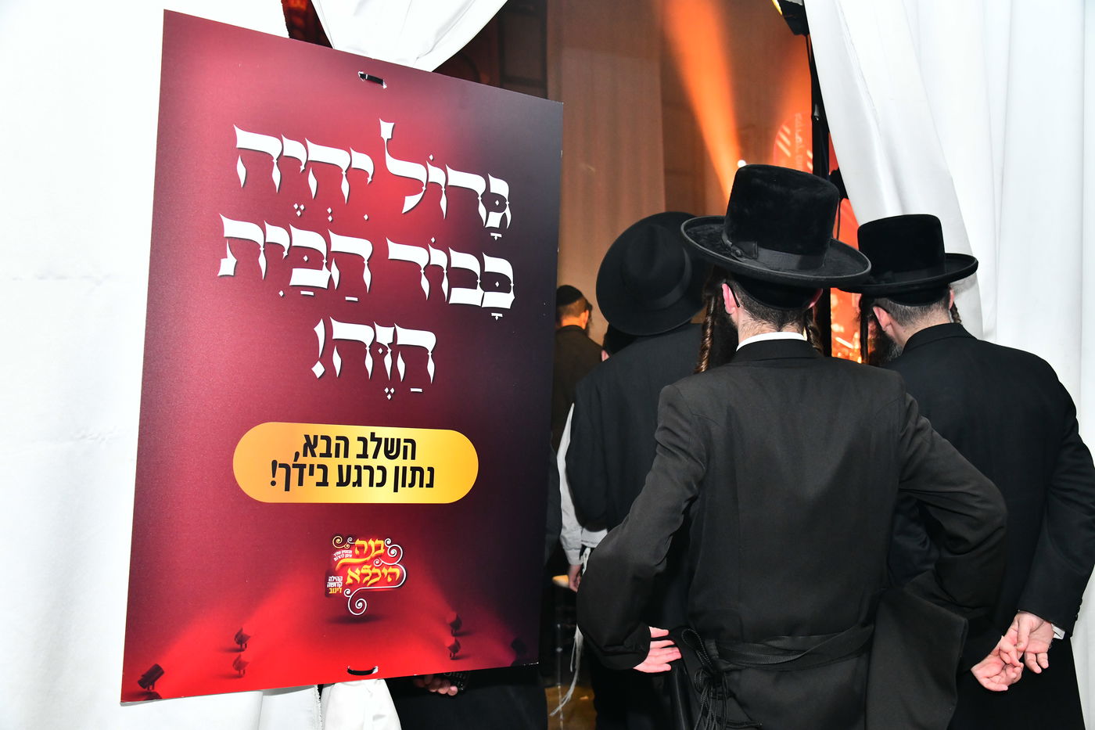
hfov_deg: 53.1
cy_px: 365
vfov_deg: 36.9
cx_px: 548
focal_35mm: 36
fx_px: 1095
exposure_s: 1/160
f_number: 5.6
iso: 2000
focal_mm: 36
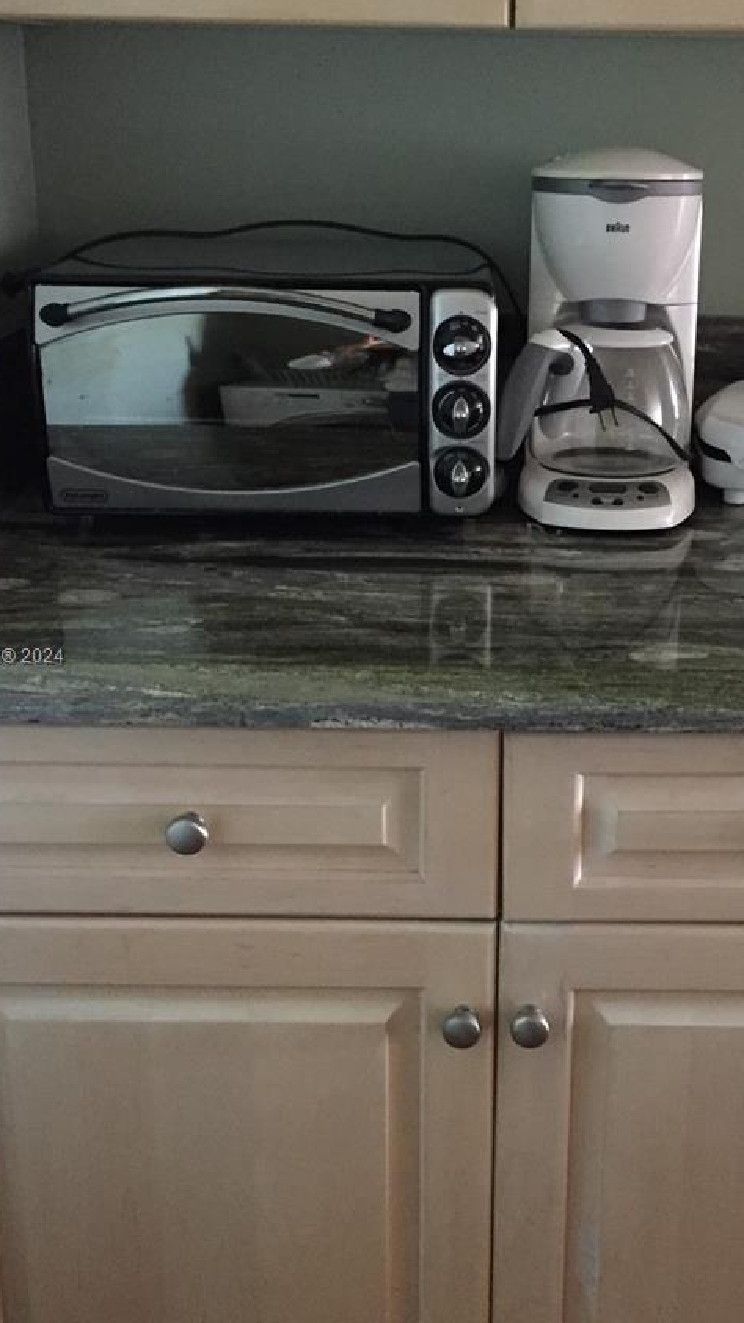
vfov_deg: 45.5
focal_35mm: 45
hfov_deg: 26.4
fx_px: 1579
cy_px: 658
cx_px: 483
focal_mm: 4.15
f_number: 2.2
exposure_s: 1/15
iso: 400
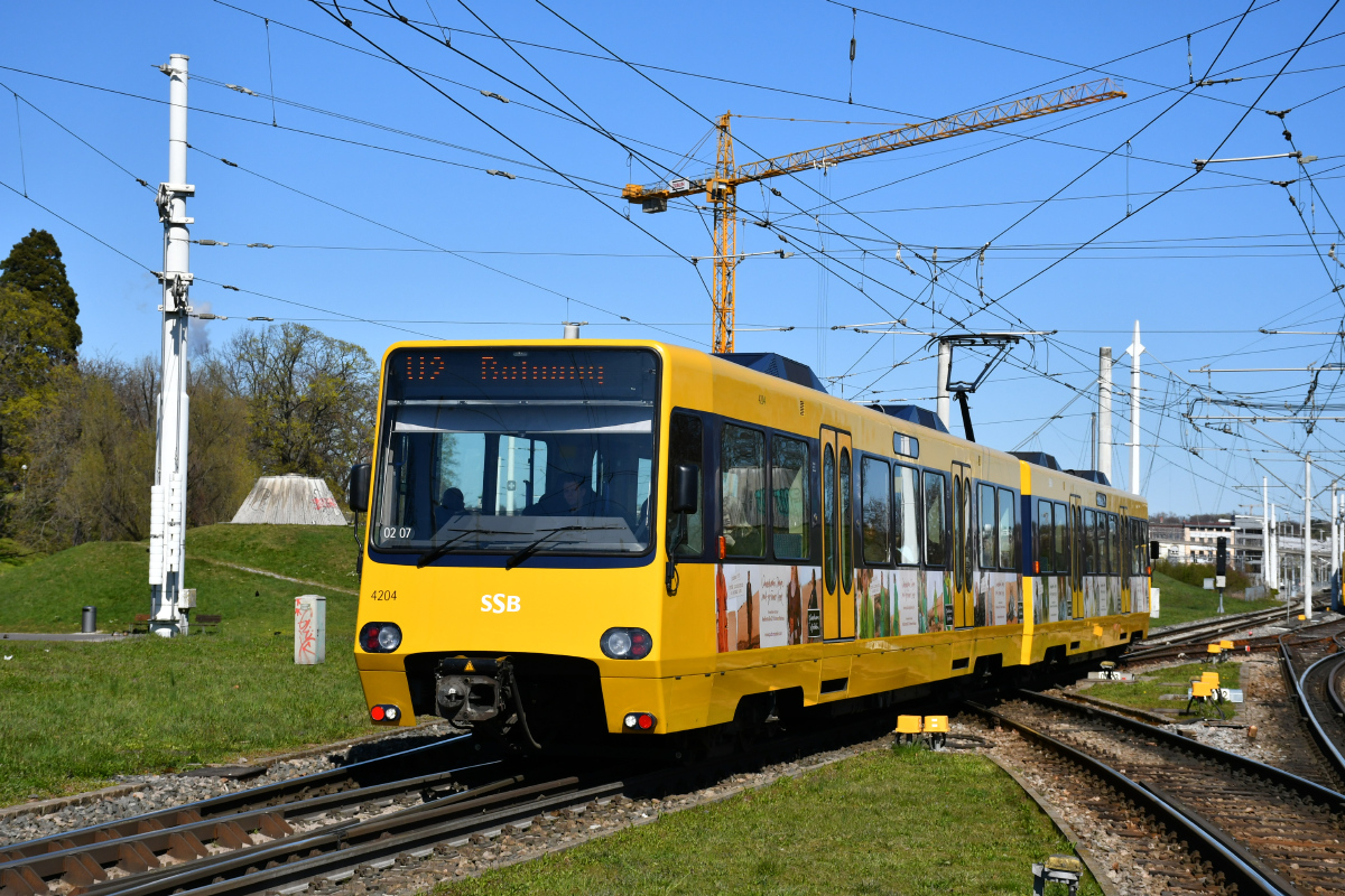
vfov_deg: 18.9
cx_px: 672
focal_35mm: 72
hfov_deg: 28.1
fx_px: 2690
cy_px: 448
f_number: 8
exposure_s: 1/2000
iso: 320
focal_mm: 48
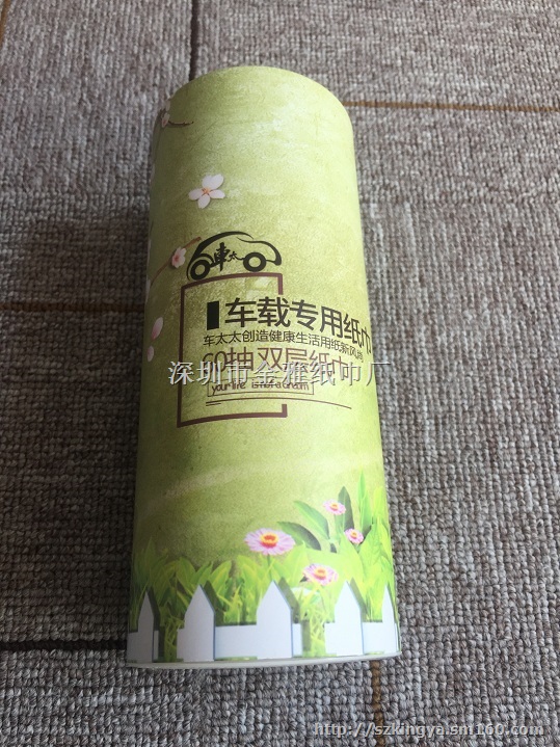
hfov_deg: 48.2
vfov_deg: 61.7
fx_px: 626
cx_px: 280
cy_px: 374
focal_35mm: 29
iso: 32
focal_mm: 4.15
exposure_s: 1/104
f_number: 2.2
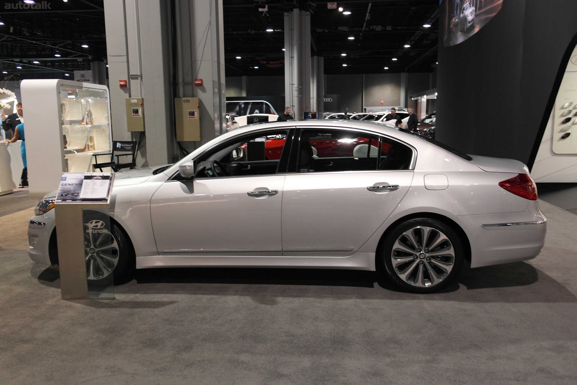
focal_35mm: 30
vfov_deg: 43.6
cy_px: 192
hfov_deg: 61.9
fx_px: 481
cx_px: 288
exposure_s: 1/30
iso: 400
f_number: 3.5
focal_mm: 20
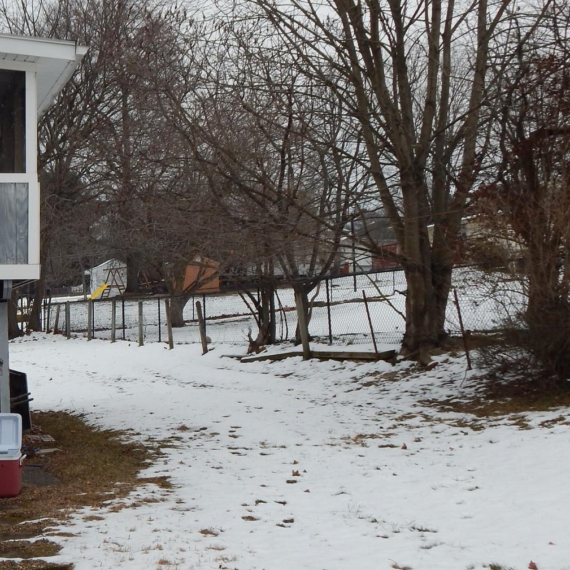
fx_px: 1136
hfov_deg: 27.2
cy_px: 295
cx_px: 59
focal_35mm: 61
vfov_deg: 28.2
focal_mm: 6.1
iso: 125
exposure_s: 1/640
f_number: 3.3
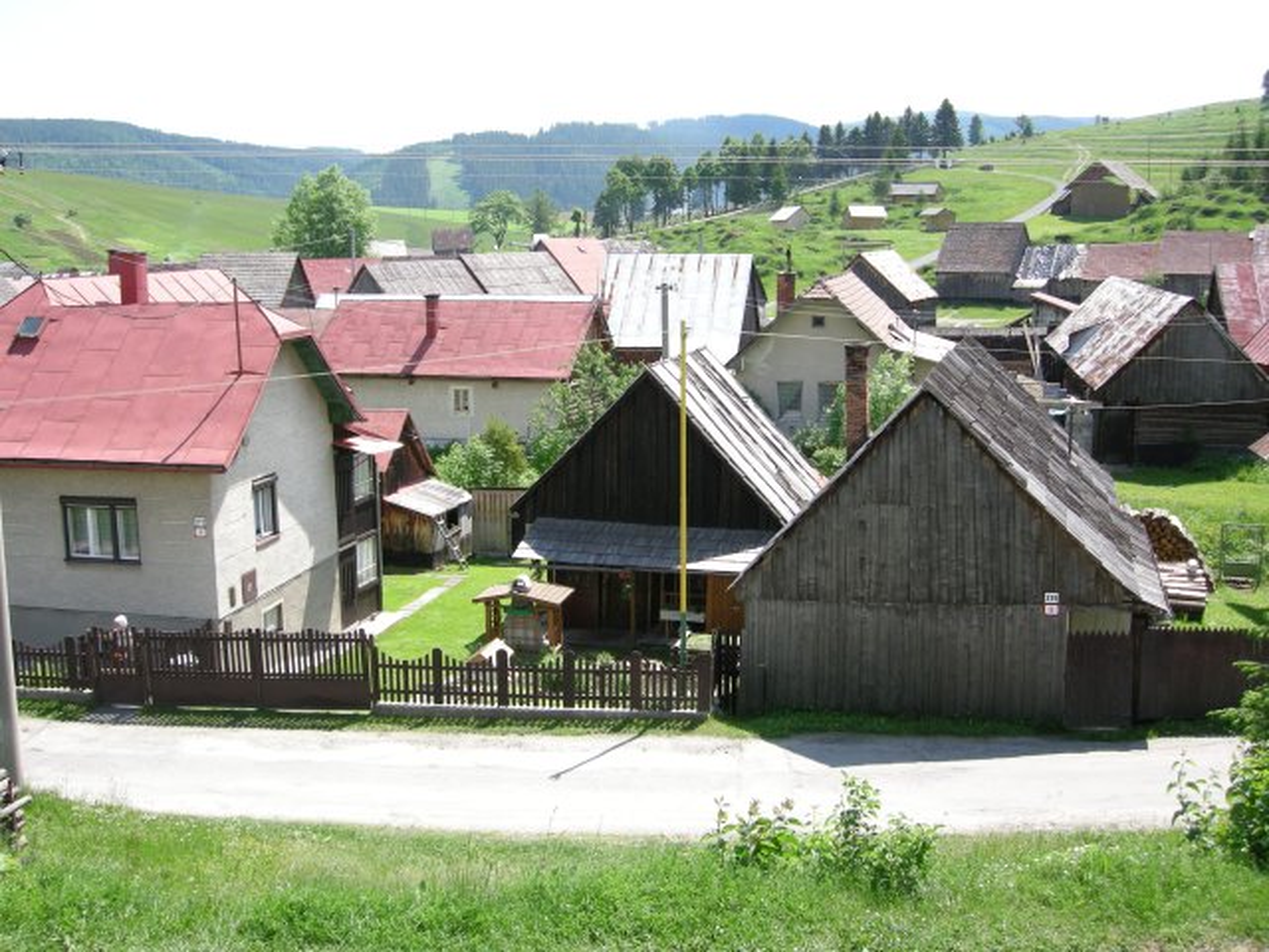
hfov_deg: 51.4
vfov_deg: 39.7
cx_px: 634
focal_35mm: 36
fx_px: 1320
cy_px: 476
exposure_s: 1/244
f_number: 4.8
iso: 100
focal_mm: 7.5
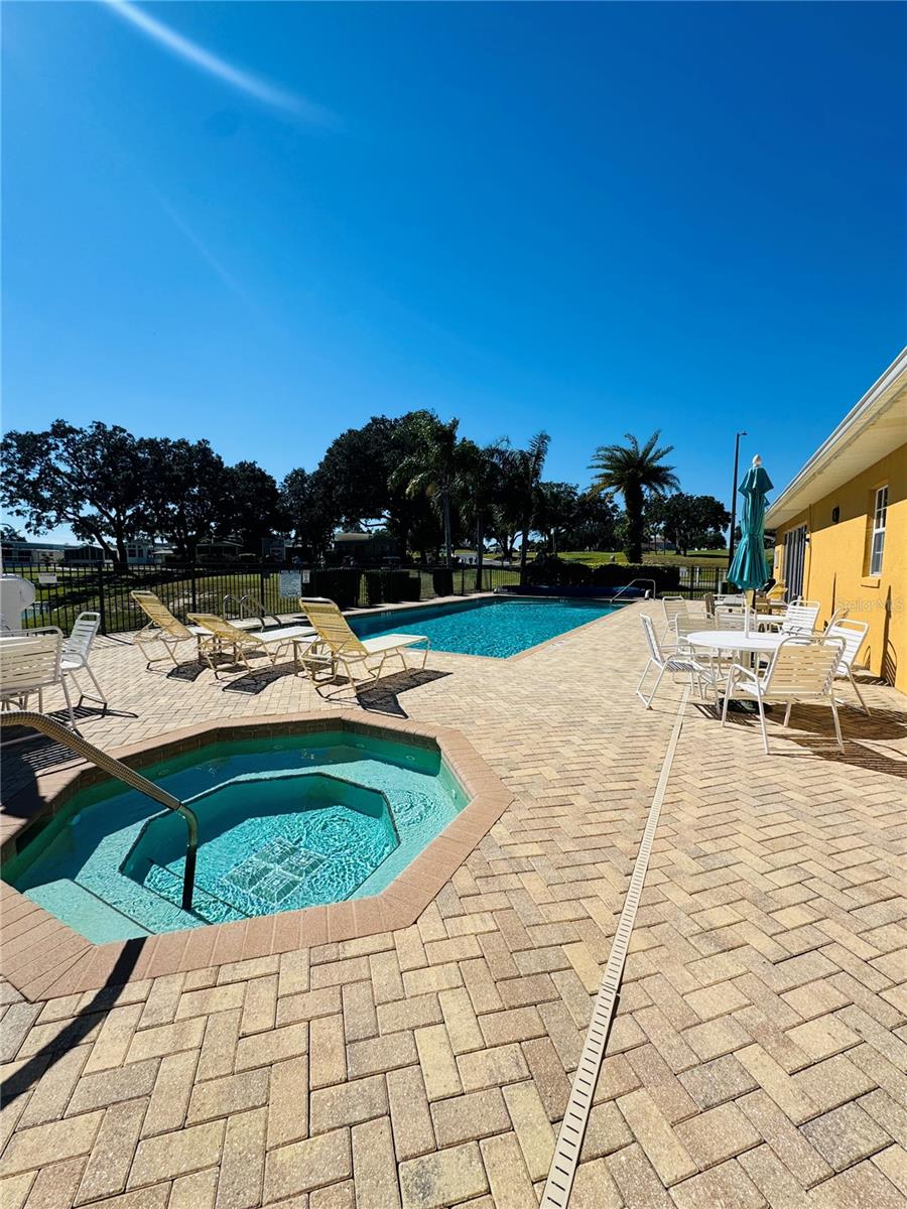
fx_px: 489
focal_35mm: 14
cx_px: 454
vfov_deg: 102.1
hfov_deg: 85.7
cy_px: 604
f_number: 2.2
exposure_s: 1/2674
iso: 40
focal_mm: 2.22
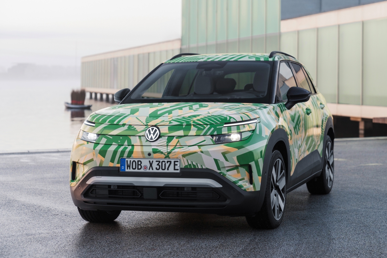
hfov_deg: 26.0
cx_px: 210
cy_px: 120
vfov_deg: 17.5
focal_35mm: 78
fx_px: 838
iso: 400
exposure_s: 1/320
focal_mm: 70
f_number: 2.8
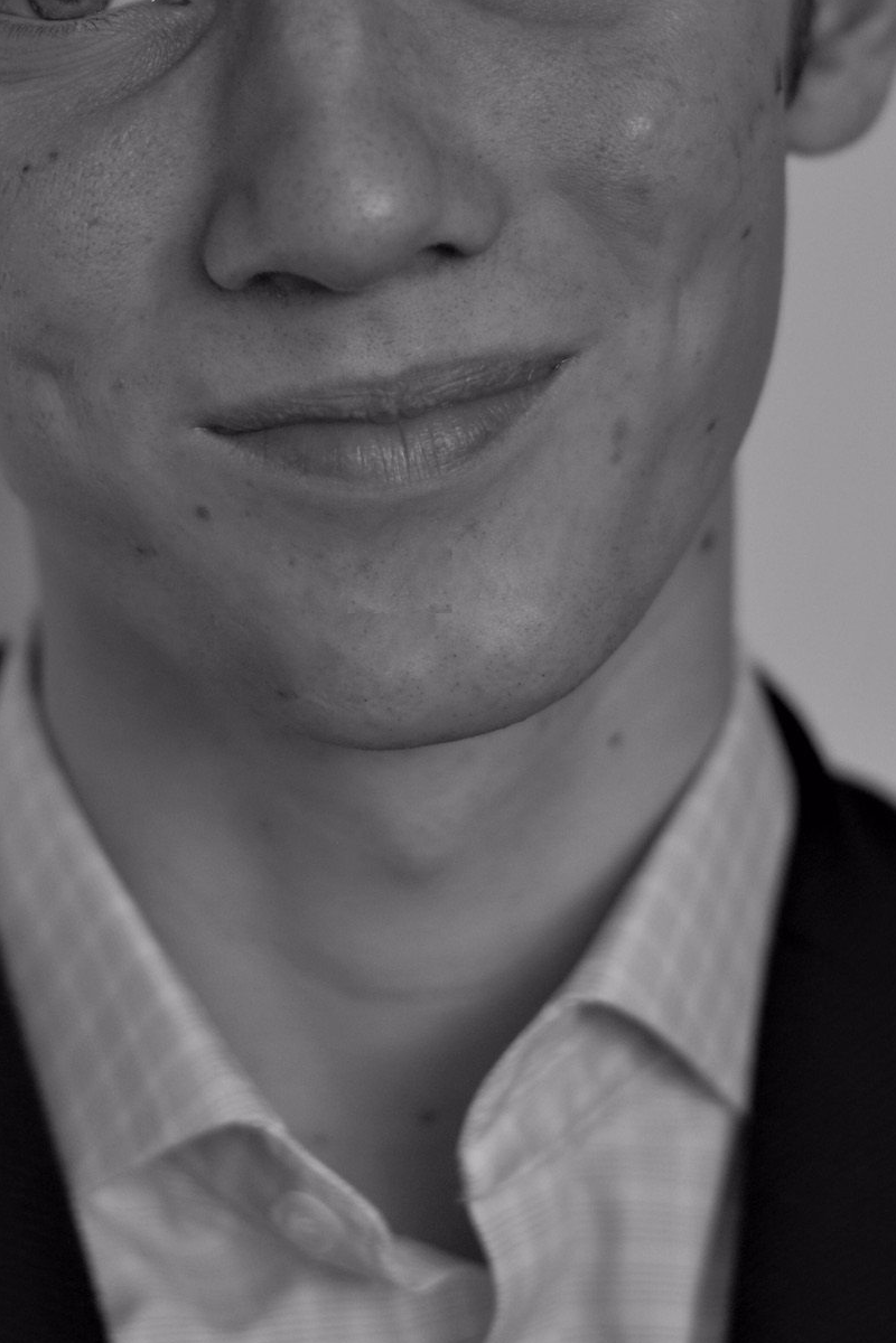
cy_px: 309
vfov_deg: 14.2
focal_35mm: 144
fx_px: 5376
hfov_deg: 9.5
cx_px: 428
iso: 1600
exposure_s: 1/800
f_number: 1.8
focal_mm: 50
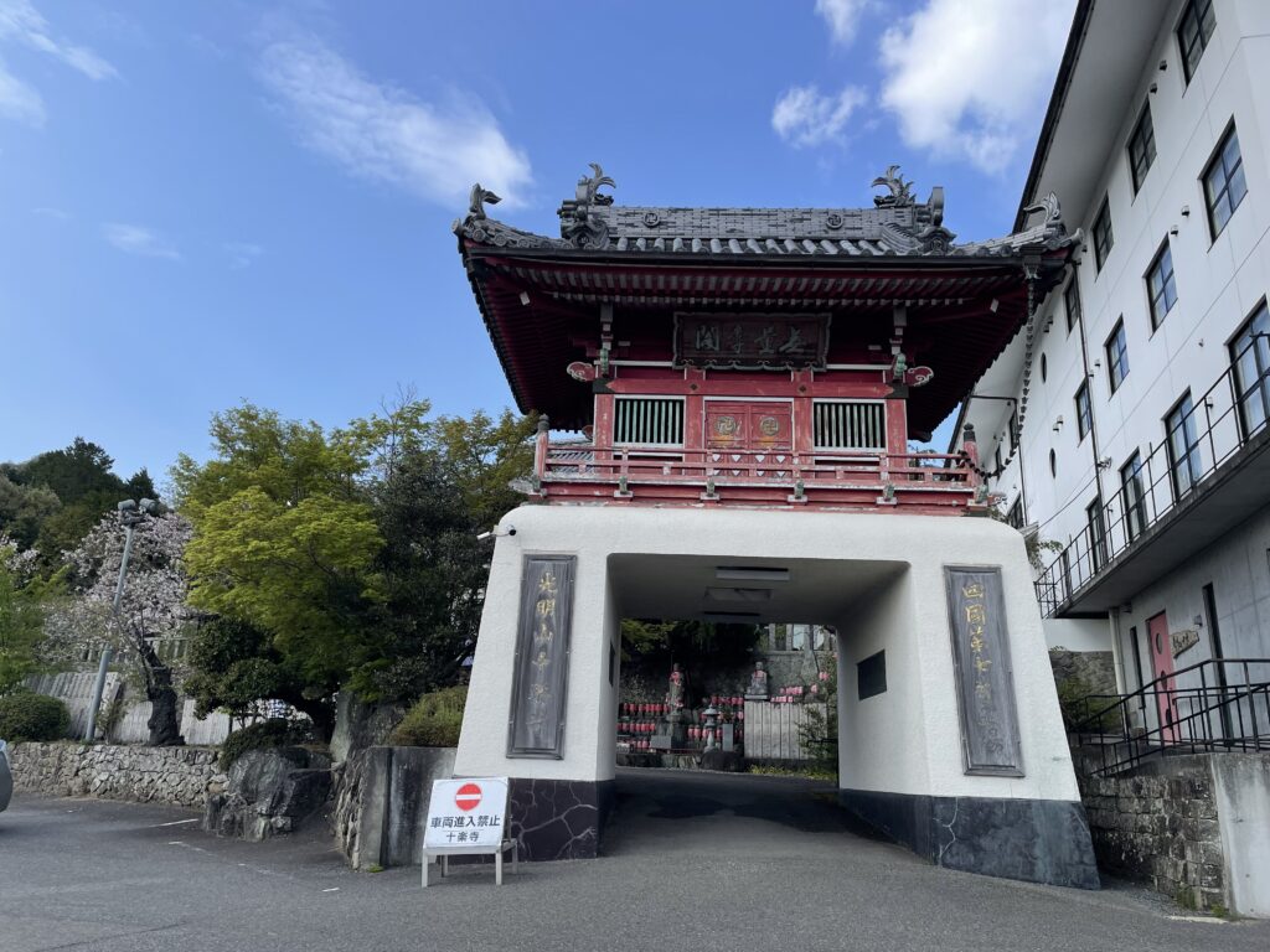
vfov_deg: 53.1
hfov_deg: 67.3
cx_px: 635
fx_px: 954
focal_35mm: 26
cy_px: 476
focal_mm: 4.2
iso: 32
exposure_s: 1/2564
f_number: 1.6
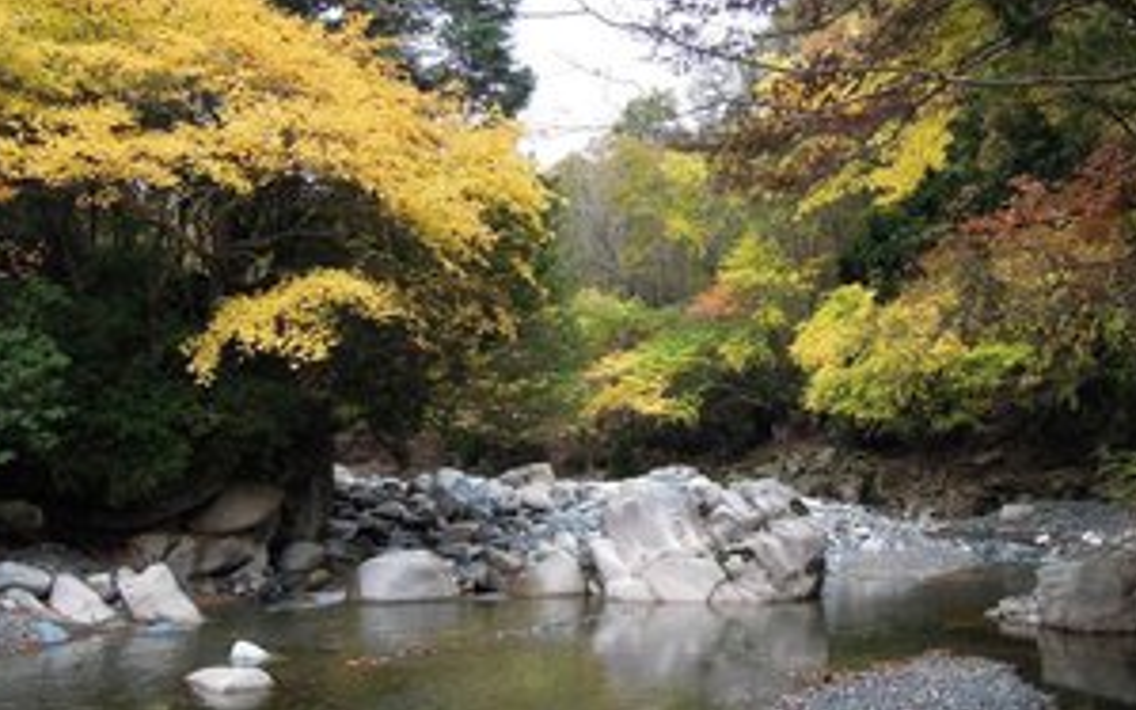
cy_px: 315
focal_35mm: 34
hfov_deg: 56.7
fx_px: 1053
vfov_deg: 37.2
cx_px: 589
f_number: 2.8
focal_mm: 4.3
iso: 160
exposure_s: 1/80
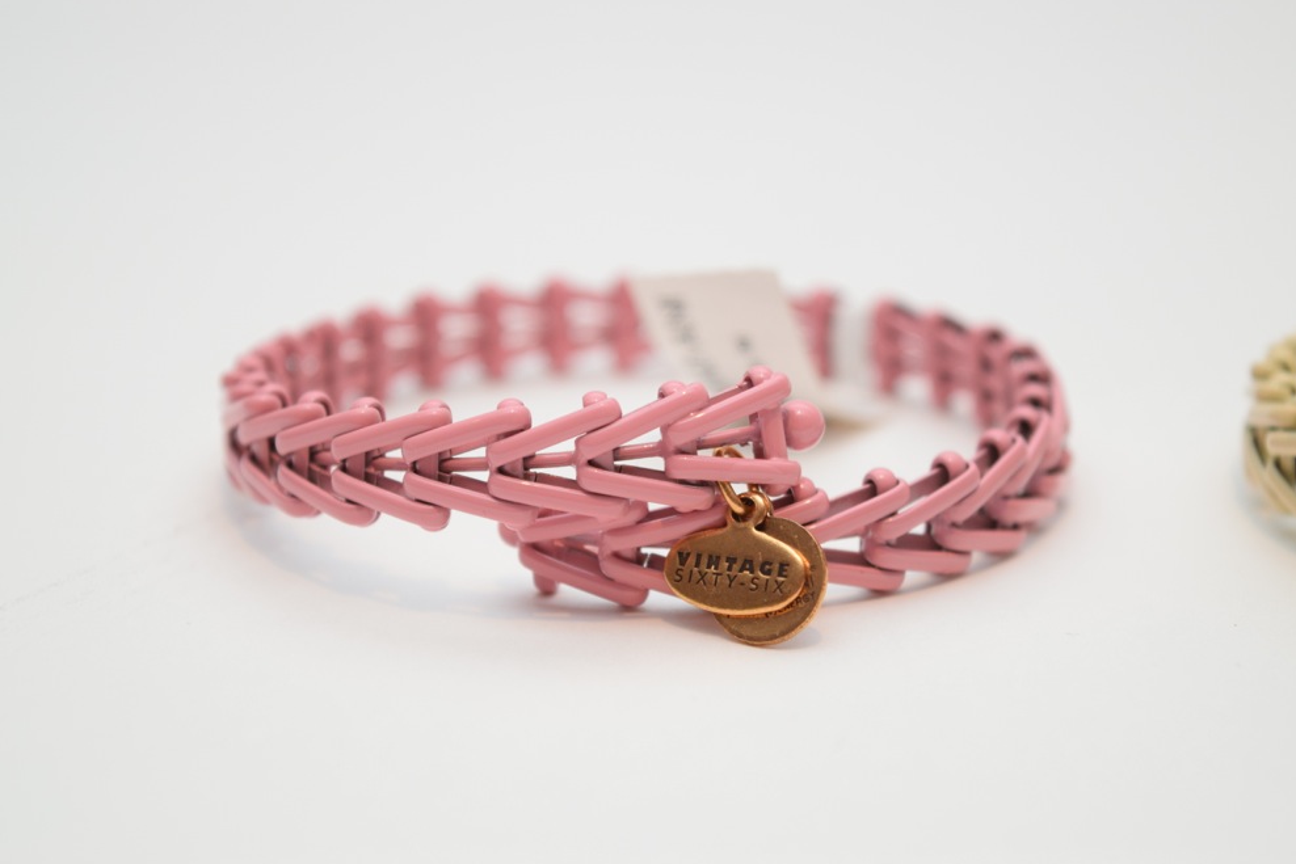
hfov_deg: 24.3
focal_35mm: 84
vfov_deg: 16.4
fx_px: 3006
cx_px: 645
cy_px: 431
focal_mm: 55
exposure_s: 1/100
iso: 800
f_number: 5.6
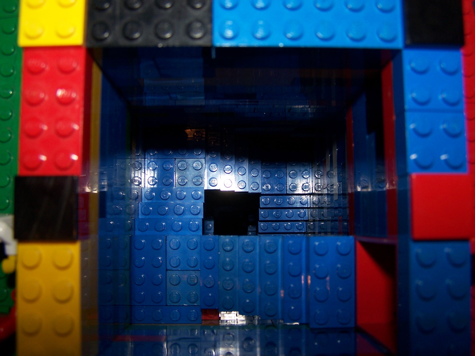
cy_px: 178
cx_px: 238
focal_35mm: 38
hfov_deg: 49.0
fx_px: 521
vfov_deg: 37.7
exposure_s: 1/60
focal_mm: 6.3
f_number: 2.8
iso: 80
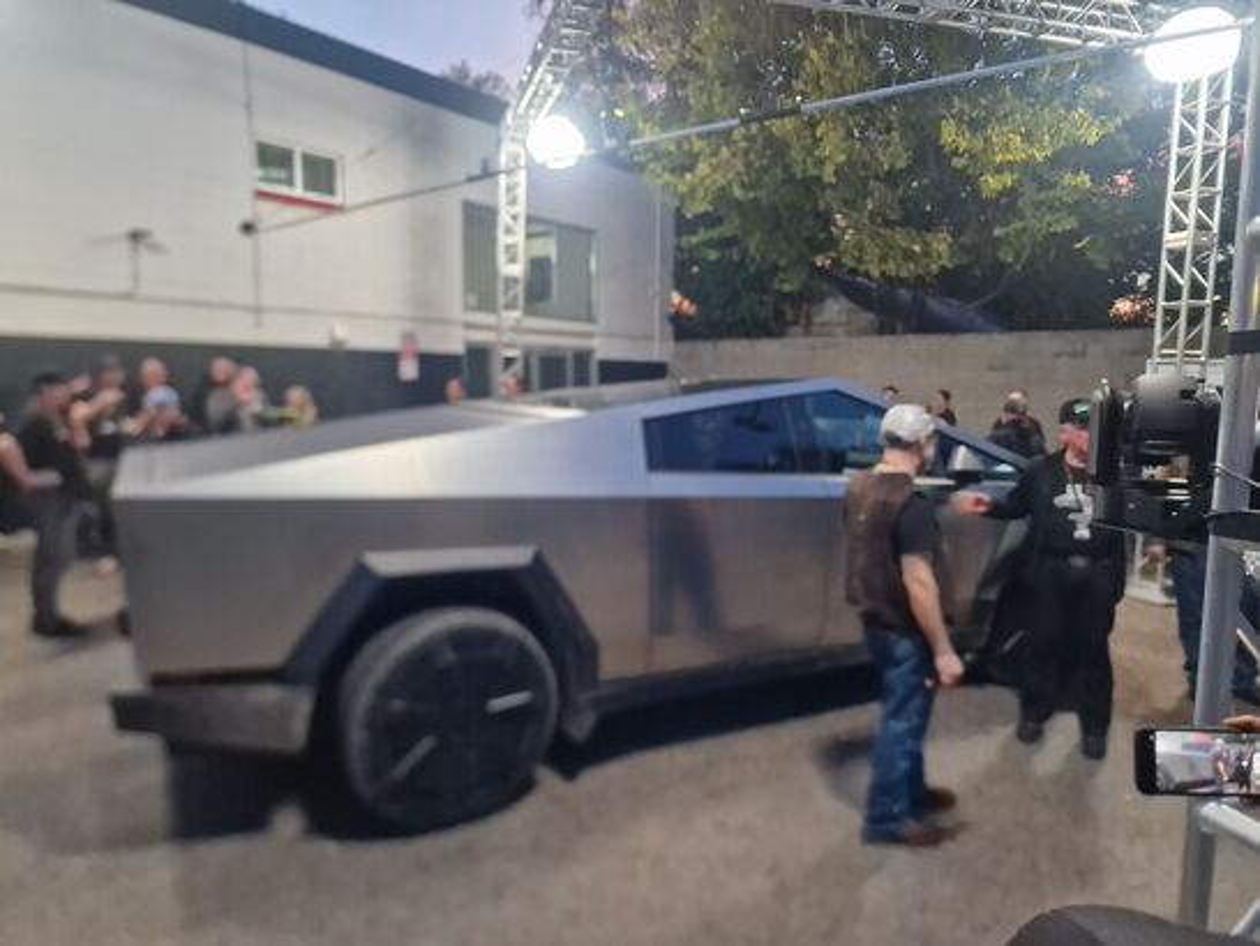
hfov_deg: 73.9
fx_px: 838
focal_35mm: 23
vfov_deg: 58.9
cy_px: 473
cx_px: 630
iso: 320
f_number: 1.8
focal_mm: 6.4
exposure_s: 1/100
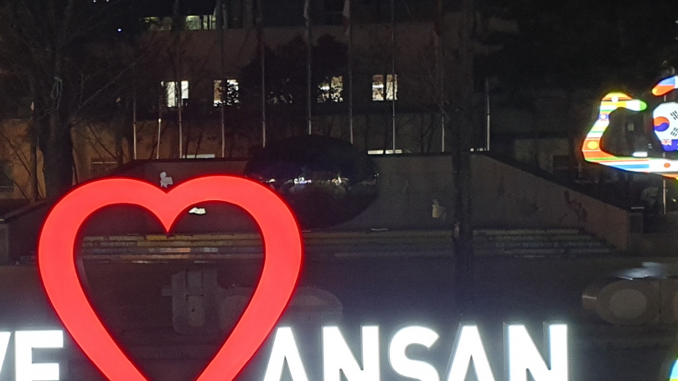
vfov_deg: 17.2
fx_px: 1258
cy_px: 256
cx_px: 195
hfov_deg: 29.8
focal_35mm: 70
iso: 200
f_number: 2.4
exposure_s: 1/40
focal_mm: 4.32
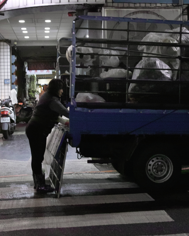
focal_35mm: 58
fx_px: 406
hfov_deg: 26.2
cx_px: 78
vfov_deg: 32.5
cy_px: 118
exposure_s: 1/25
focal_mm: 24.2
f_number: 2.8
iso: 800
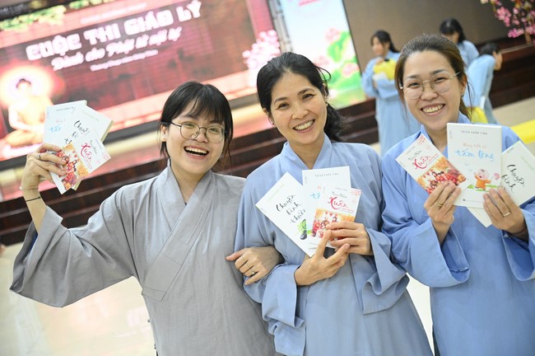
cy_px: 178
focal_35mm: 55
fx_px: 817
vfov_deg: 24.6
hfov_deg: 36.3
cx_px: 268
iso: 10000
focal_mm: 55
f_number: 4
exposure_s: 1/200
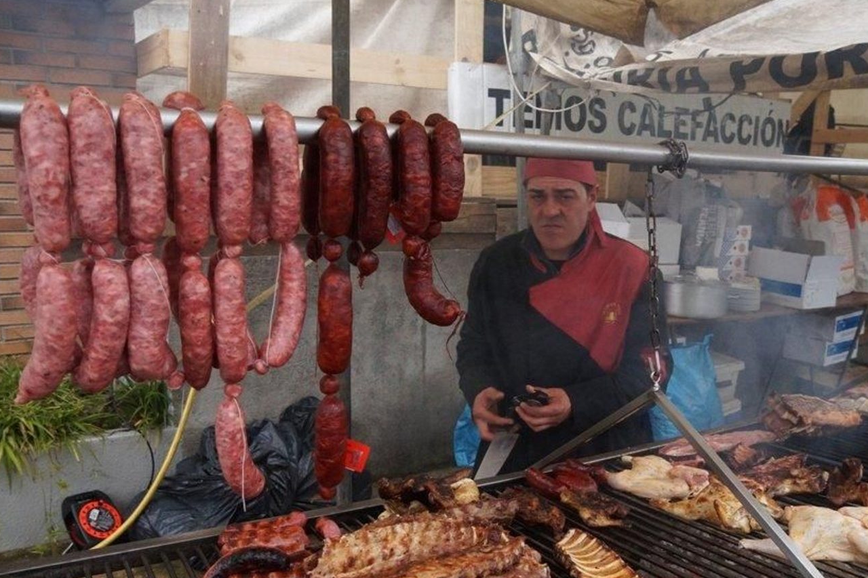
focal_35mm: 30
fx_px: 723
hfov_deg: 61.8
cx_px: 475
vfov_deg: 43.4
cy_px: 349
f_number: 4.5
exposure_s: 1/160
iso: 1600
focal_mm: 16
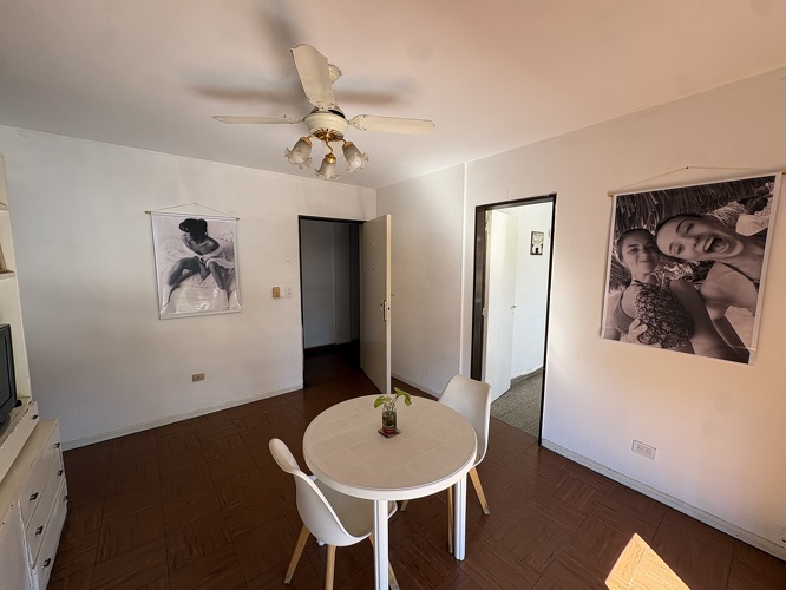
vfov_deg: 85.7
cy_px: 295
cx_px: 393
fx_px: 318
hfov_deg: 102.0
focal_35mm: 14
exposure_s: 1/99
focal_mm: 2.22
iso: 40
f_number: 2.2
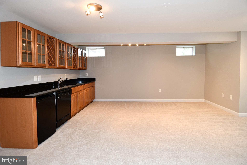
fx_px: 123
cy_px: 82
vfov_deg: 67.4
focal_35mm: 18
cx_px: 124
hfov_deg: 90.0
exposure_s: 1/60
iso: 360
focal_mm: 12
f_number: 4
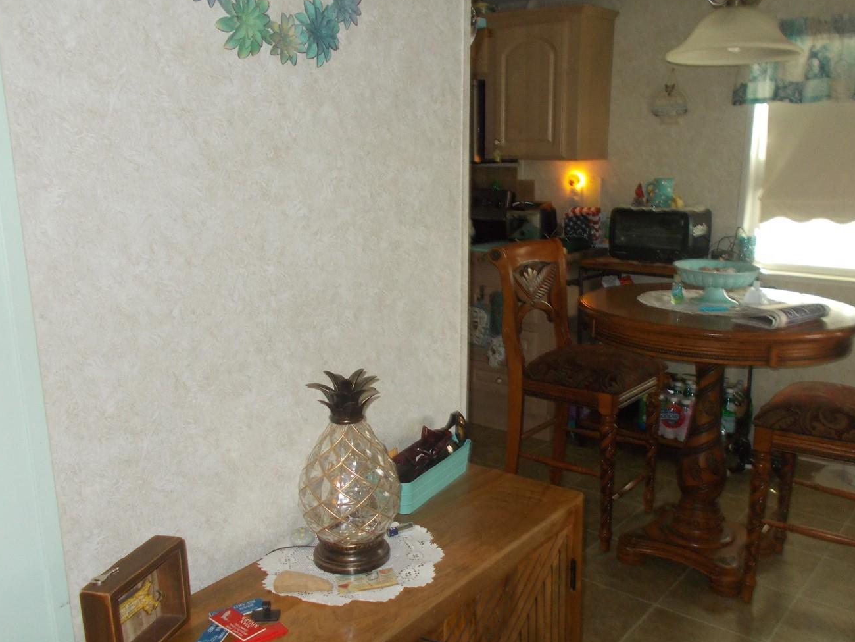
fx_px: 790
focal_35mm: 32
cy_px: 344
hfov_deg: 56.7
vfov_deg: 44.1
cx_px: 466
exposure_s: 1/25
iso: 200
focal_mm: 4.6
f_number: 3.2
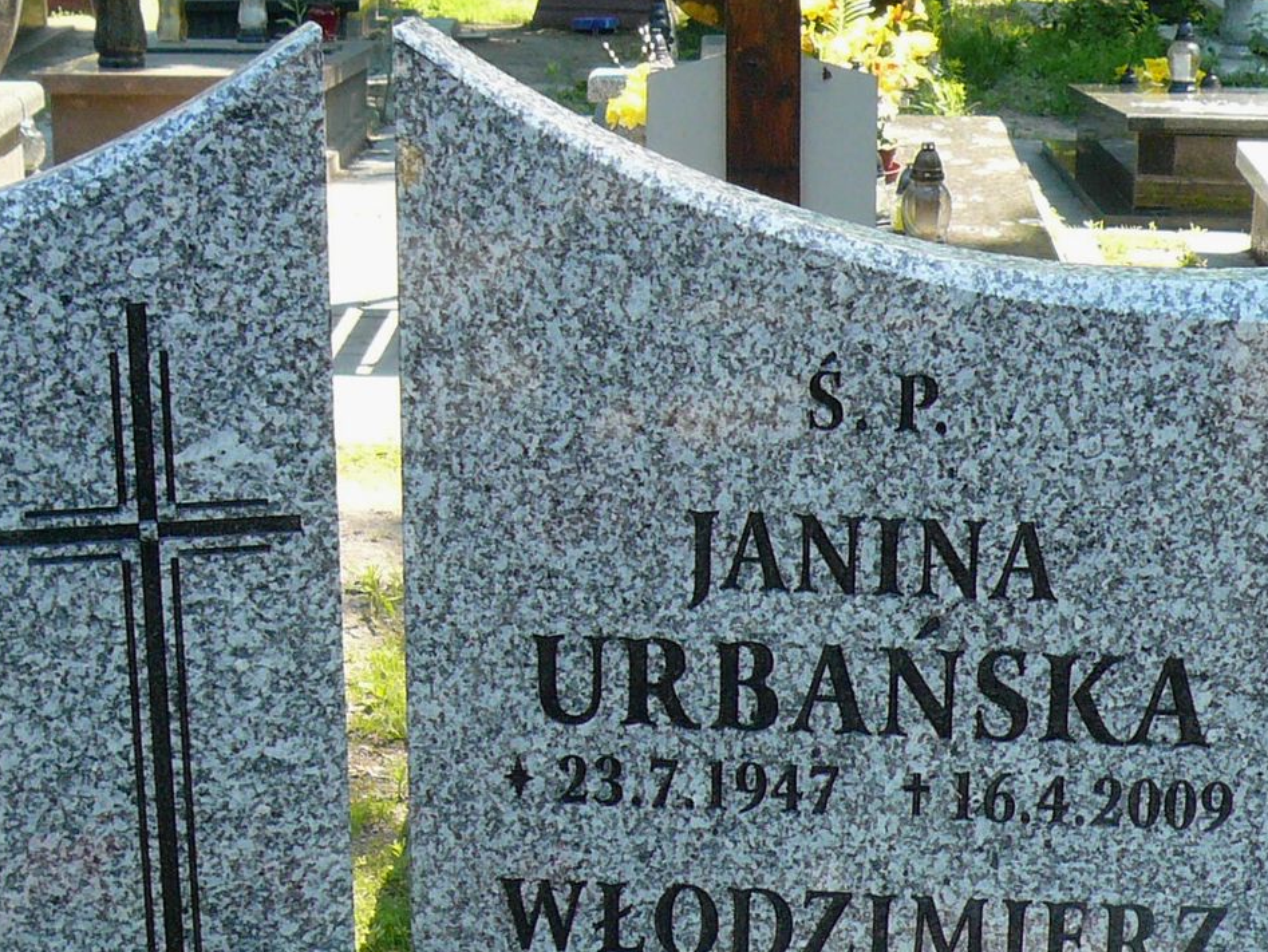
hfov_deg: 25.6
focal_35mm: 76
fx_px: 2785
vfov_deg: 19.3
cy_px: 720
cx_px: 777
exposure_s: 1/200
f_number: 2.9
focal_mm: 5.2
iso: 100
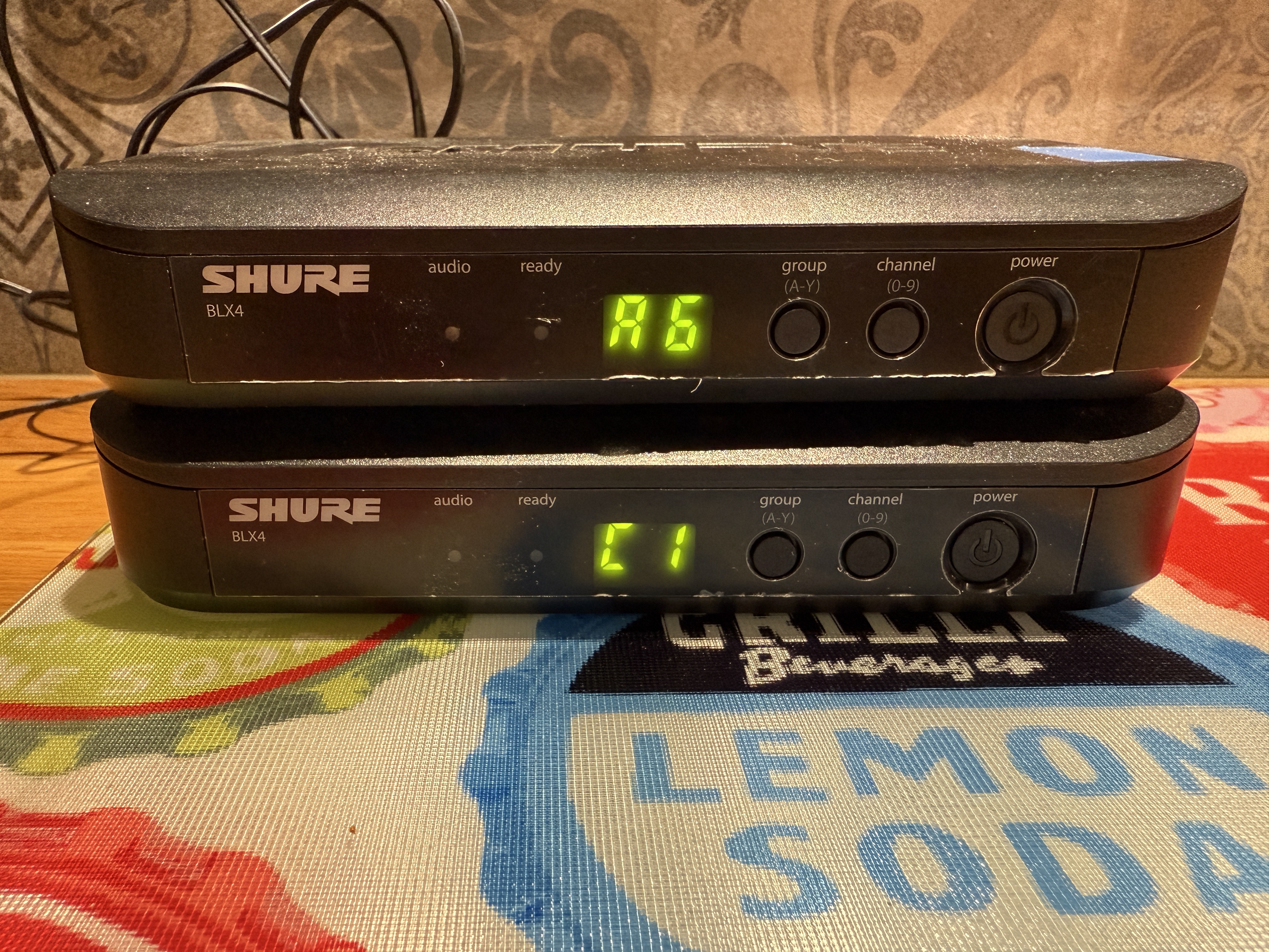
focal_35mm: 24
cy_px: 476
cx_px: 634
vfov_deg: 56.8
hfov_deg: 71.6
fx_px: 880
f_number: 2.2
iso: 500
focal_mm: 2.22
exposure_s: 1/50
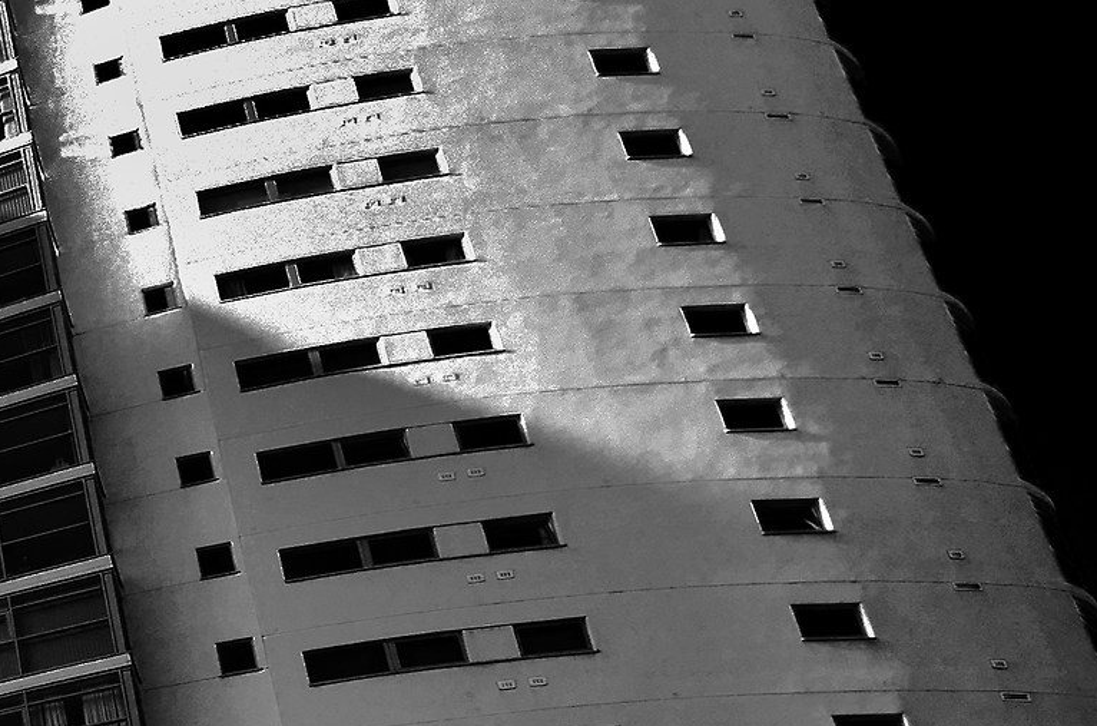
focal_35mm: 47
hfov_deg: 27.5
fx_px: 1429
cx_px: -579
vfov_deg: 28.2
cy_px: 528
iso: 100
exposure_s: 1/80
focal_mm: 10
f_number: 8
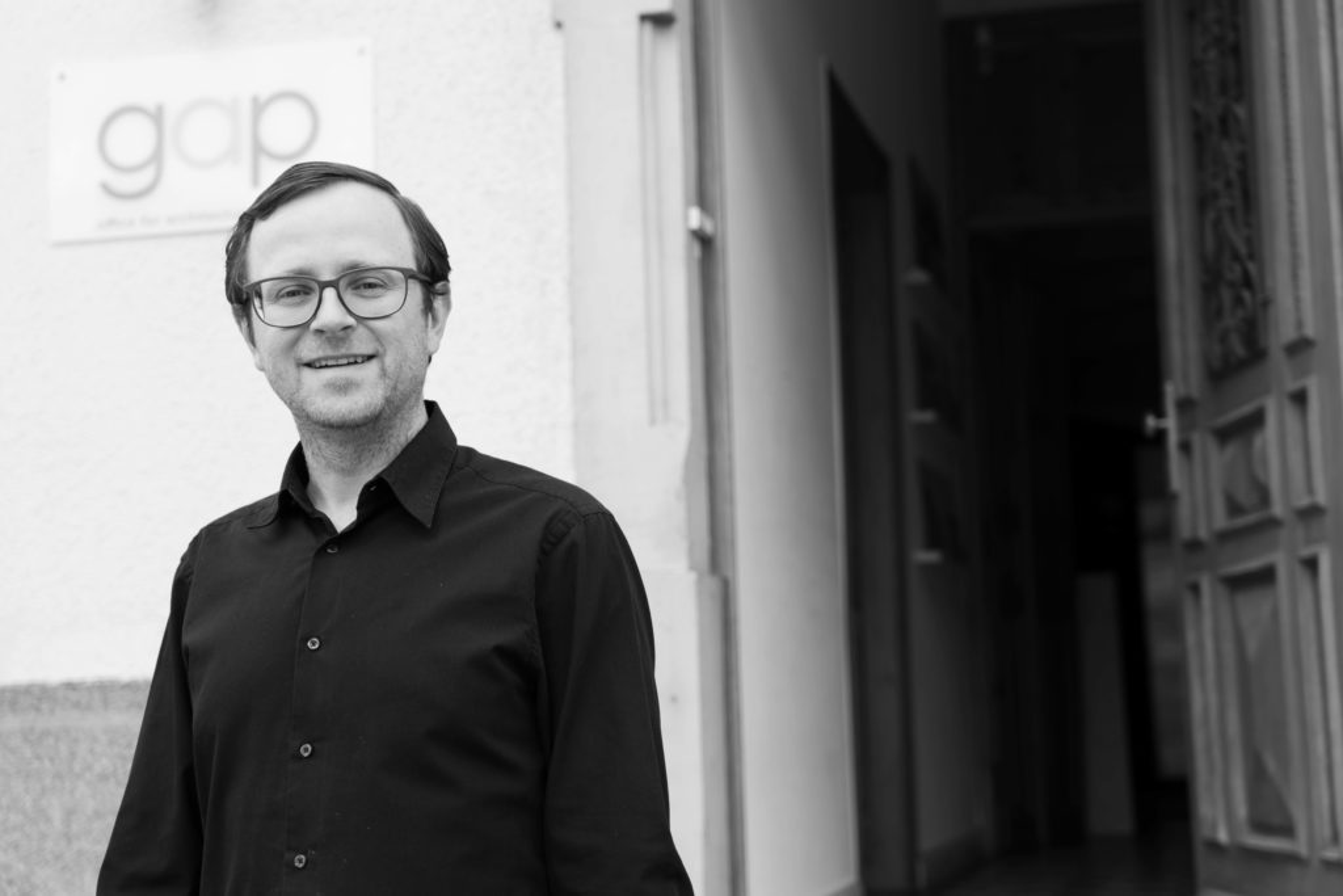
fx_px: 2238
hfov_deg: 33.4
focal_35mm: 60
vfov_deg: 22.6
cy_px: 448
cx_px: 672
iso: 100
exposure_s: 1/200
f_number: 4
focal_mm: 60
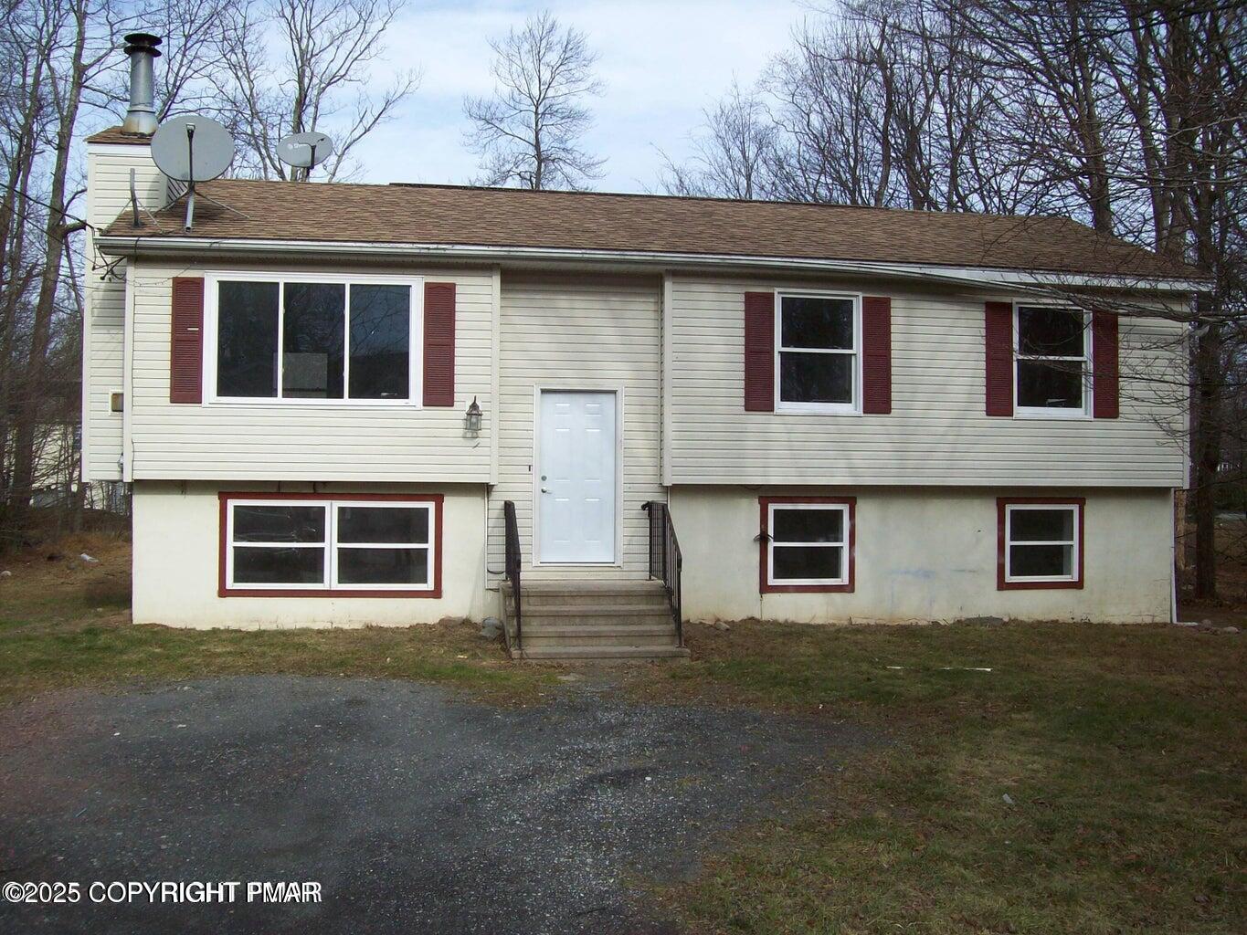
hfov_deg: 51.4
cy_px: 468
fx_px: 1297
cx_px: 624
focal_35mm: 36
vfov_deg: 39.7
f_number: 4.8
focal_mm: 6
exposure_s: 1/355
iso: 80
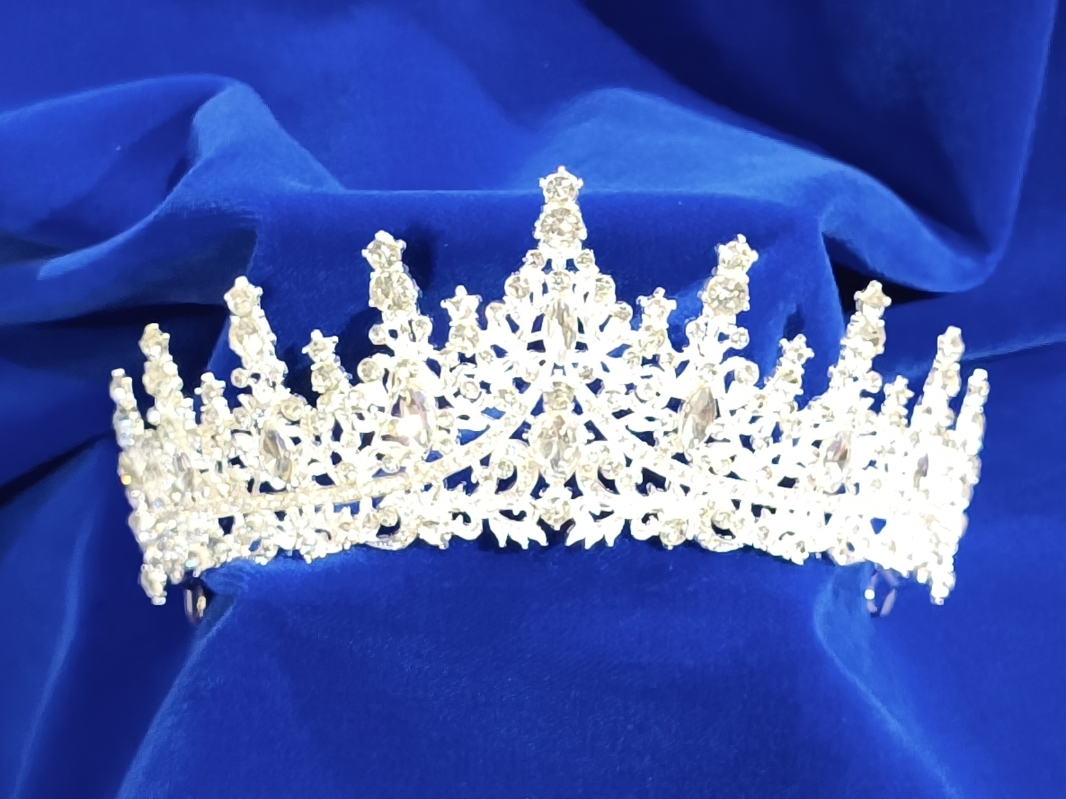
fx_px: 2494
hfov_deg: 24.1
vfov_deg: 18.2
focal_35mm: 81
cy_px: 400
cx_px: 533
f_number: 1.6
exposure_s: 1/800
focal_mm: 6.57
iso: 2500
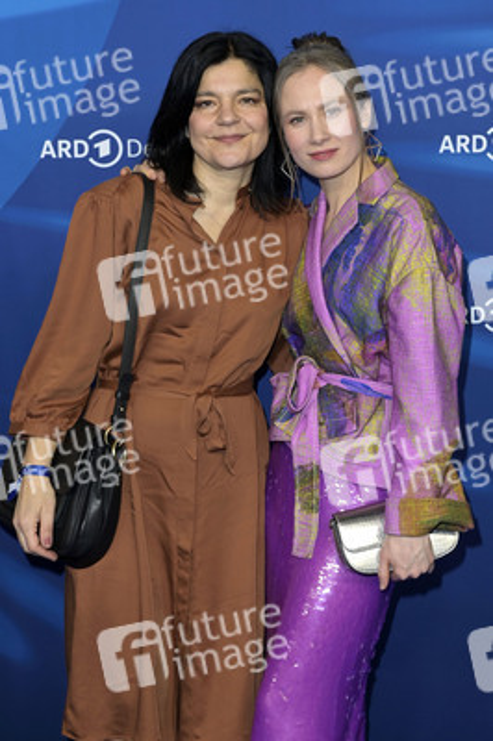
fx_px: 1276
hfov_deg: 21.9
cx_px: 246
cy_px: 370
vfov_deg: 32.4
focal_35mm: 62
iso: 1000
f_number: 5.6
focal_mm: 62
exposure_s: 1/250
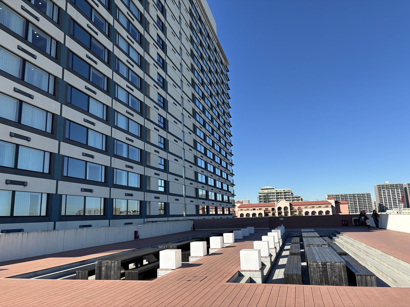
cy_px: 154
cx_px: 205
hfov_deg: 67.3
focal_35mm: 26
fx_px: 308
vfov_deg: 53.1
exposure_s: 1/2778
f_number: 1.6
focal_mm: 5.96
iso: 50
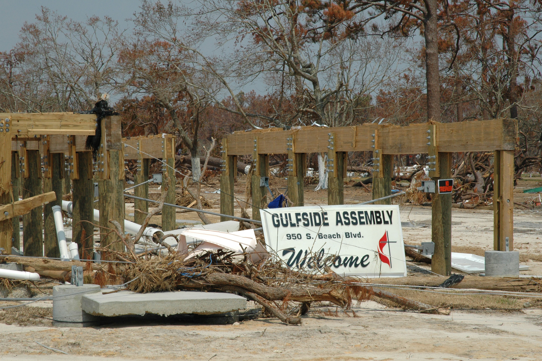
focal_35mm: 98
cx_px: 271
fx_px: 1467
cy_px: 180
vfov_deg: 14.0
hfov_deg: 20.9
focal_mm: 65
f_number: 13
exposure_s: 1/640
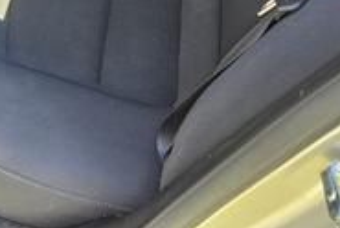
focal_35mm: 65
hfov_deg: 30.2
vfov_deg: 18.6
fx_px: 615
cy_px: -112
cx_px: 72
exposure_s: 1/180
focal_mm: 6.3
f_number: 1.7
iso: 250
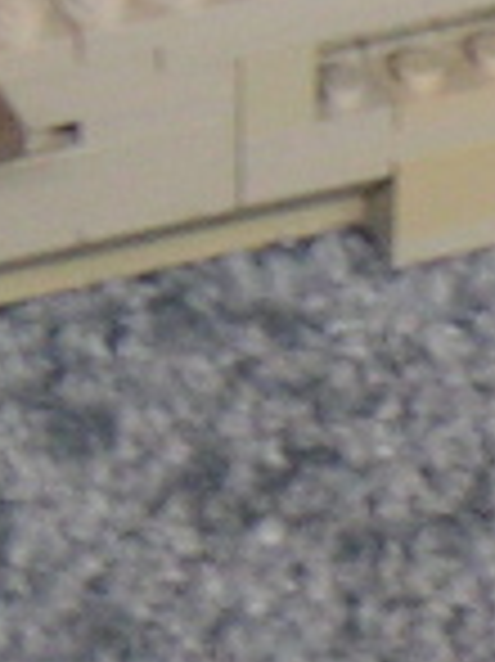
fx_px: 7428
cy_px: 369
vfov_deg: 5.1
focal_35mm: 389
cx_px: 1170
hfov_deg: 3.8
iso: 100
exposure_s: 1/10
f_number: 3
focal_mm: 8.9
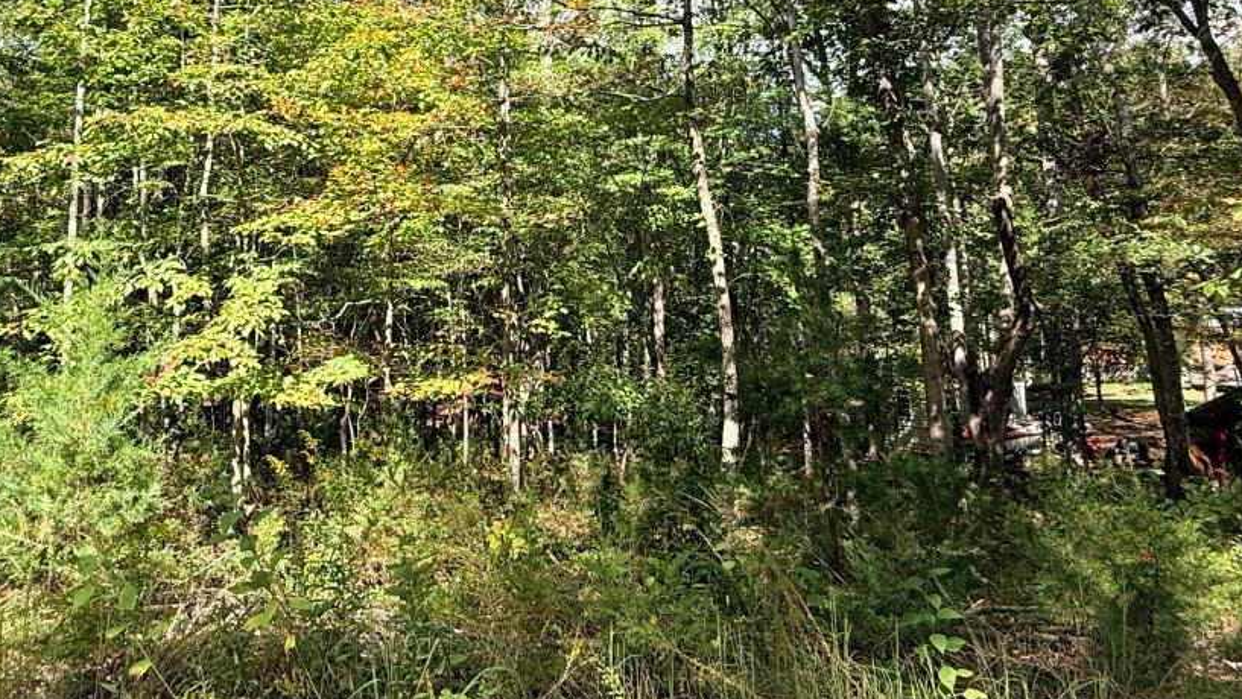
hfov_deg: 66.3
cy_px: 198
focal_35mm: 28
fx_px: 922
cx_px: 427
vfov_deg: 40.6
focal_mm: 2.22
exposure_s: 1/502
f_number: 2.2
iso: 50
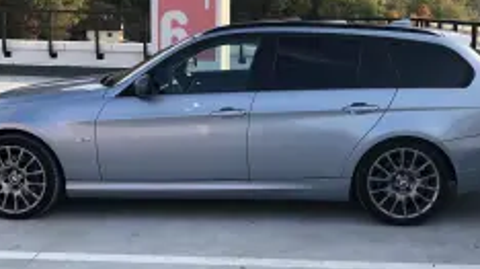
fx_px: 598
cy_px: 92
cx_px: 254
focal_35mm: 47
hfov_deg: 43.7
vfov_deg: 25.2
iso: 20
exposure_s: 1/545
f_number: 1.8
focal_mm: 3.99
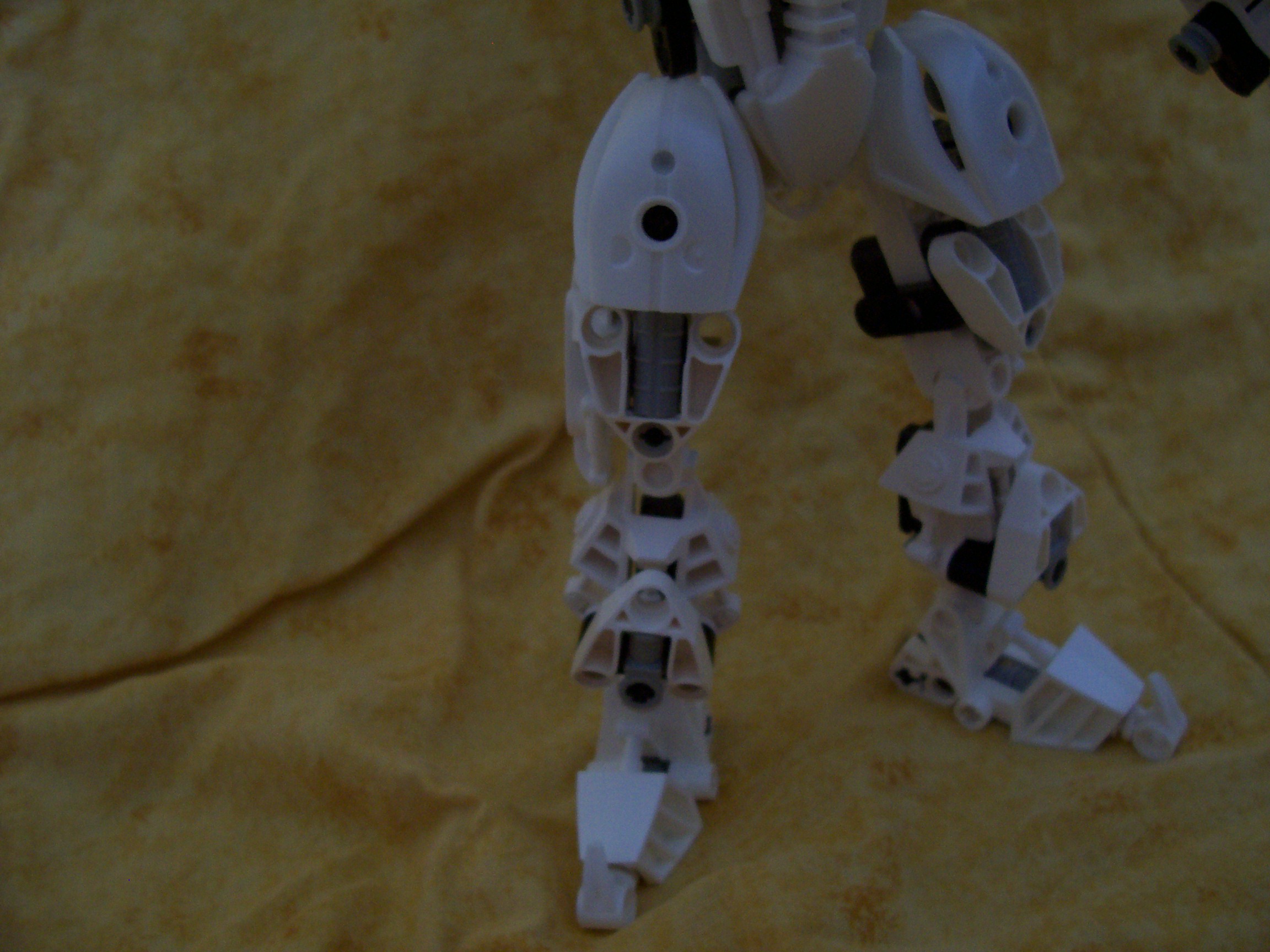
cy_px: 476
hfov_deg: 54.0
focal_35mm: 34
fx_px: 1247
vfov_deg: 41.8
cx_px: 635
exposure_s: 1/11.3
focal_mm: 5.6
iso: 160
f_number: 2.7
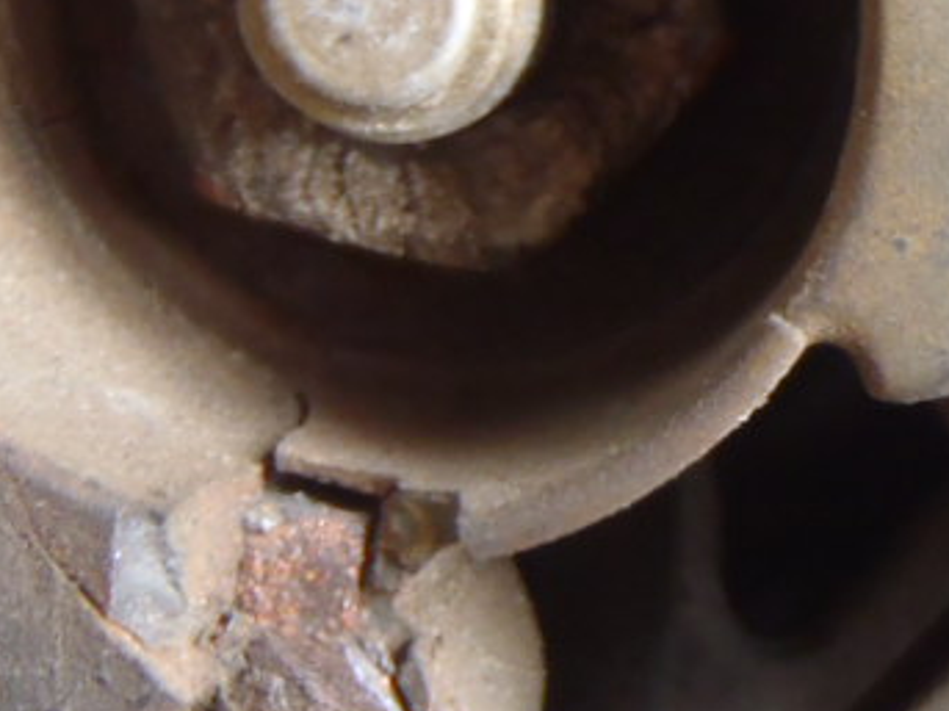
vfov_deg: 10.7
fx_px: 3782
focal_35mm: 138
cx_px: 1184
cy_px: 17
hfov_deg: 13.8
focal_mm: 6.64
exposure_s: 1/8
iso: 200
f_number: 4.7
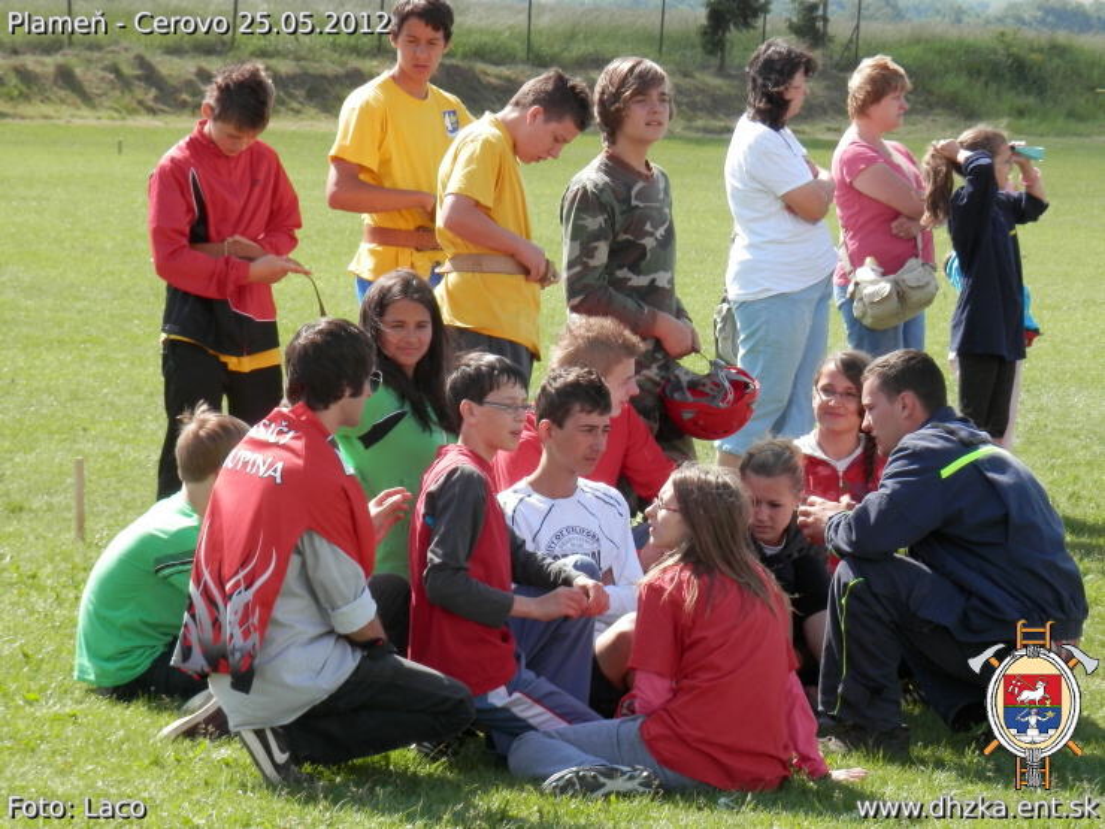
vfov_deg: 9.6
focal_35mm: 154
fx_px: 4916
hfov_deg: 12.8
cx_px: 552
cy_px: 414
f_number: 5.5
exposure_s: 1/160
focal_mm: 27.5
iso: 80
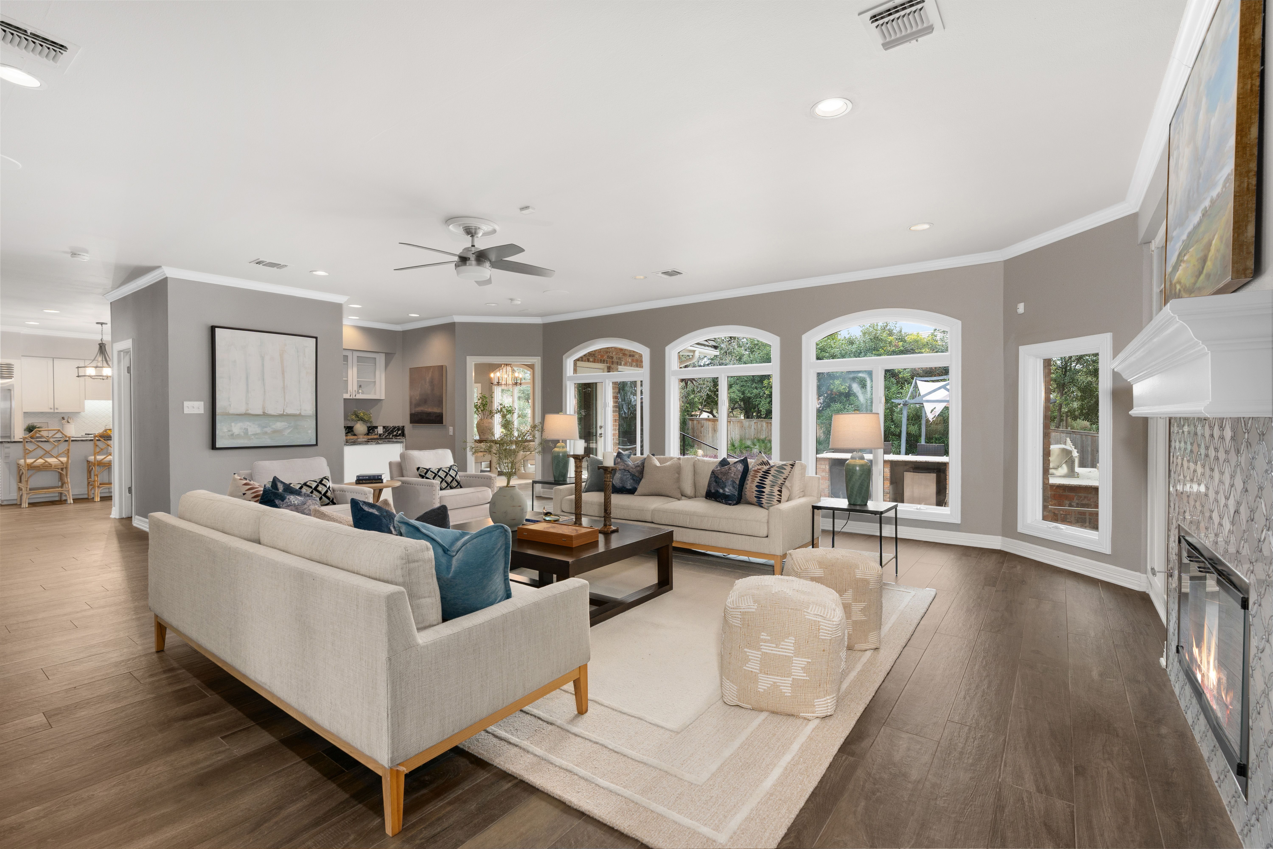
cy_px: 424
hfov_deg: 96.7
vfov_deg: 73.7
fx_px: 566
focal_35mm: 16
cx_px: 636
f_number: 7.1
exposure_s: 1/2.5
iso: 320
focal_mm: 16
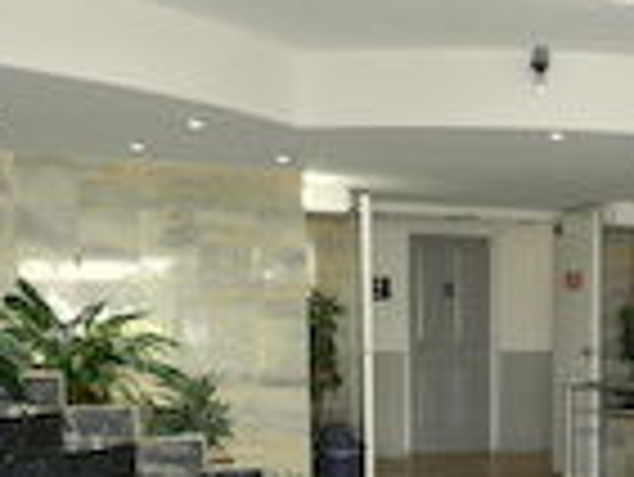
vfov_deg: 23.0
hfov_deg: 28.9
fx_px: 1137
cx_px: 656
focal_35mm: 62
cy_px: 441
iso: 200
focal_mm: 4.5
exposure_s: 1/30
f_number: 3.5
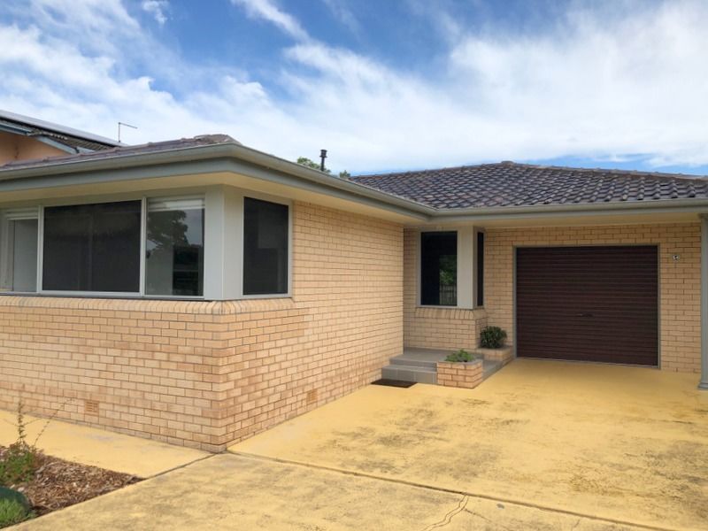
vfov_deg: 49.7
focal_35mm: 28
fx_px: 573
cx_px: 354
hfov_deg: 63.4
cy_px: 266
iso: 20
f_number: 1.8
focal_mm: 3.99
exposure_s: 1/2088
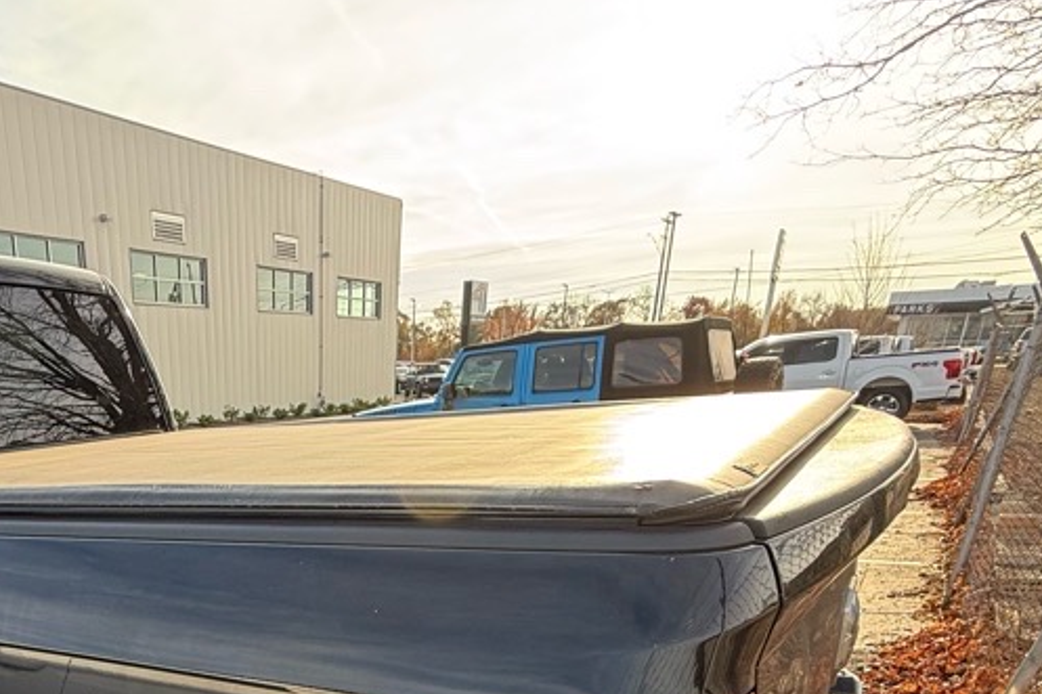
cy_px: 753
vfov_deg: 37.1
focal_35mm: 30
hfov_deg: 58.8
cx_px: 266
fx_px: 868
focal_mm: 2.22
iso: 64
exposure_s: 1/216
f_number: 2.2
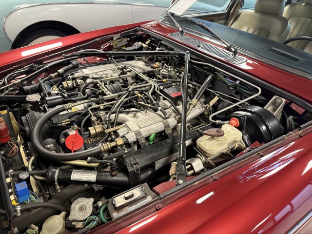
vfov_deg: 56.8
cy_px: 117
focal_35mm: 24
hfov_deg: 71.6
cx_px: 156
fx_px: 216
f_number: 1.78
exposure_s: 1/50
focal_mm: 6.76
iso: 500
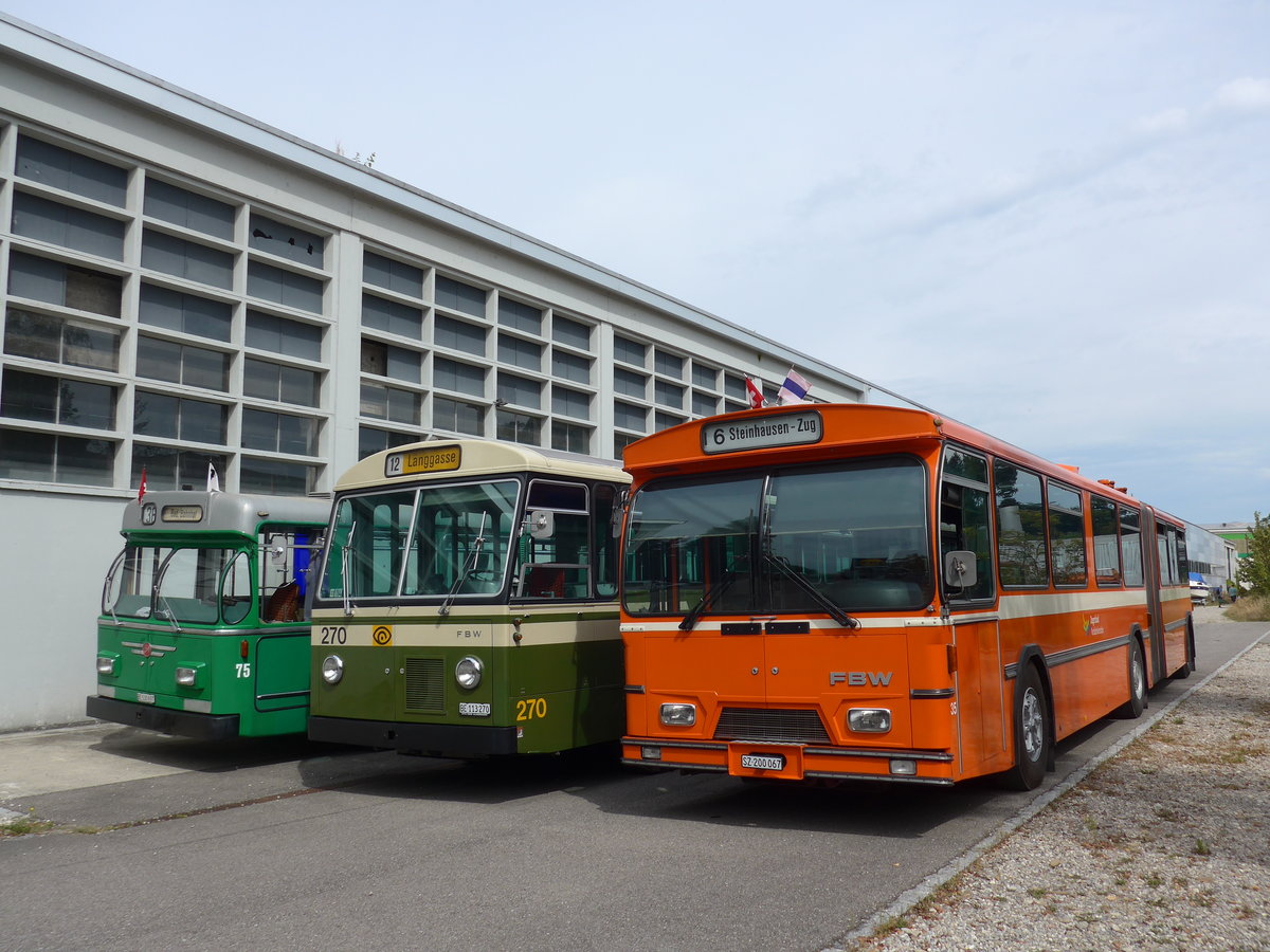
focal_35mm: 29
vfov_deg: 48.2
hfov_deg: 61.7
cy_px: 476
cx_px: 635
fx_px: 1064
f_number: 2.8
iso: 80
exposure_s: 1/2000
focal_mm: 6
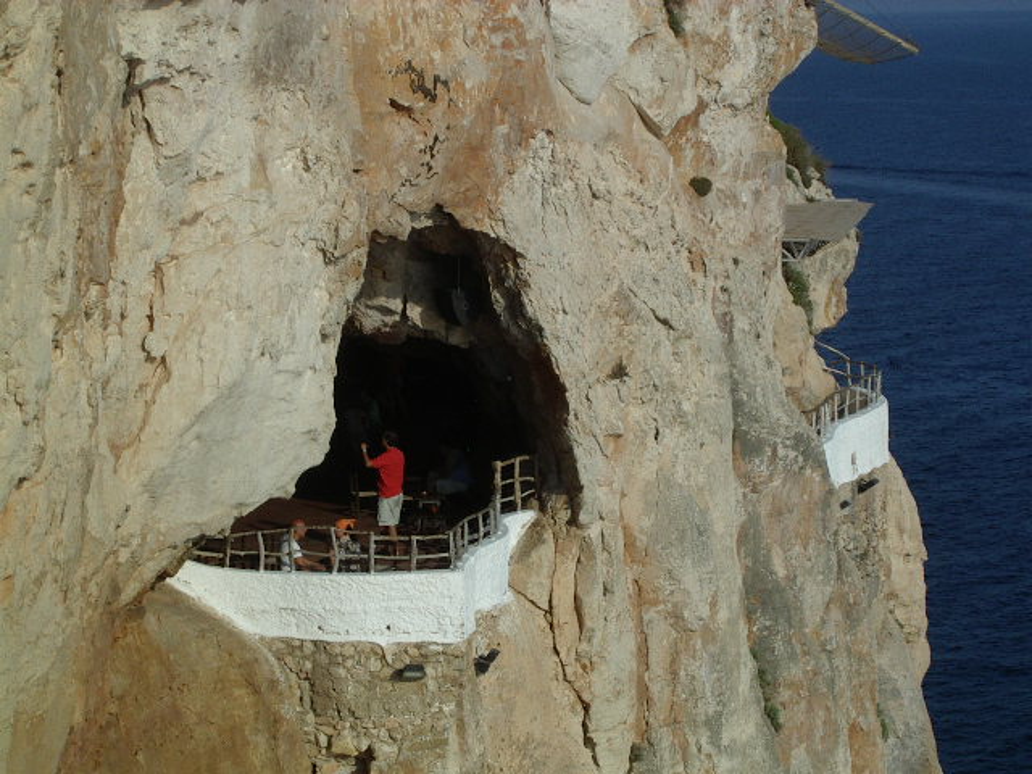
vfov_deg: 13.0
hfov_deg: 17.3
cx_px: 516
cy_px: 387
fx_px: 3399
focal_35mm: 114
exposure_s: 1/320
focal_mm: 17.4
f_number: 9
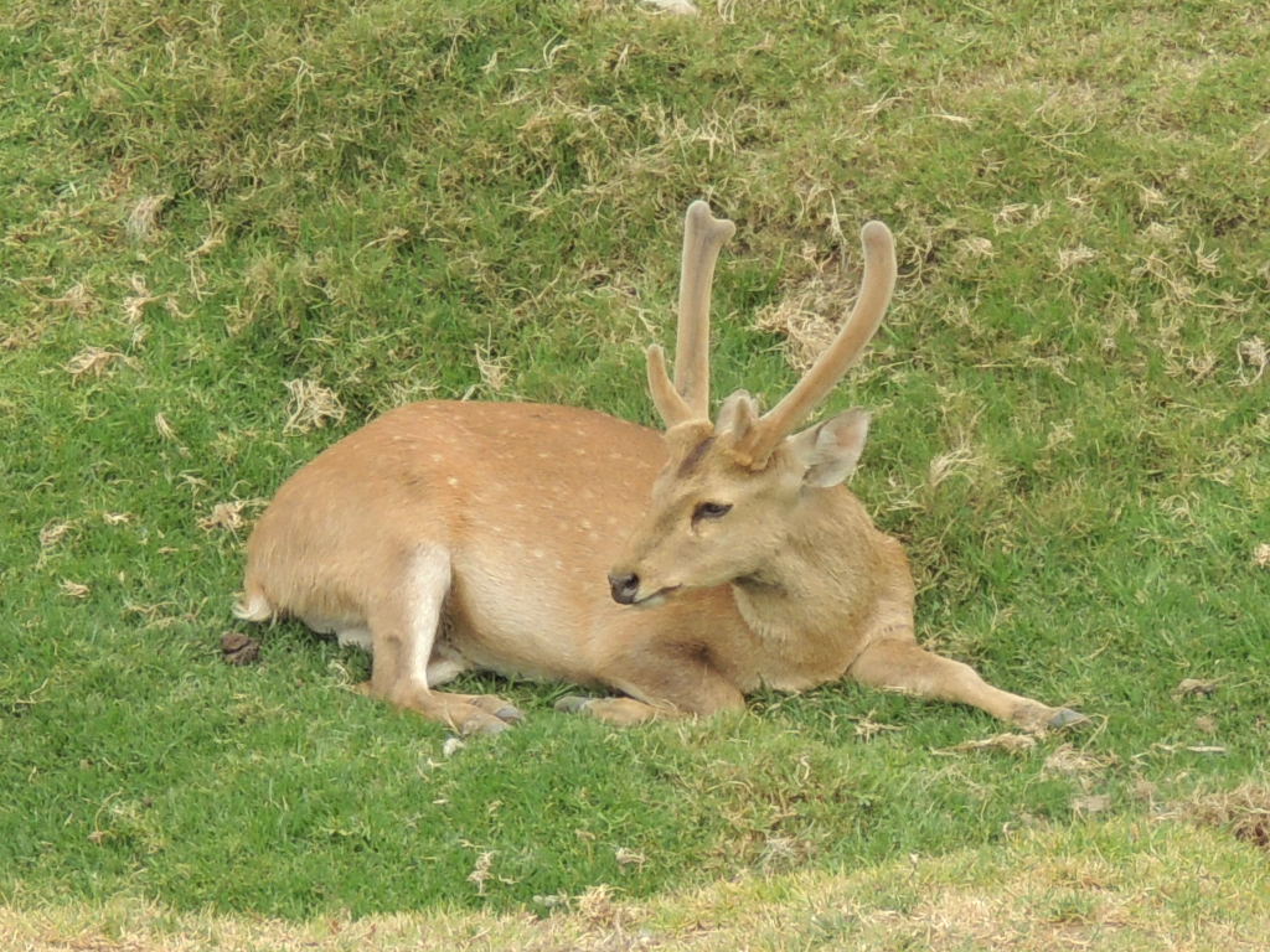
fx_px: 7338
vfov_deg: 7.4
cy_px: 476
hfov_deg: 9.9
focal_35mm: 200
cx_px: 635
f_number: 4.6
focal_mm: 35.6
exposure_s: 1/320
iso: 100
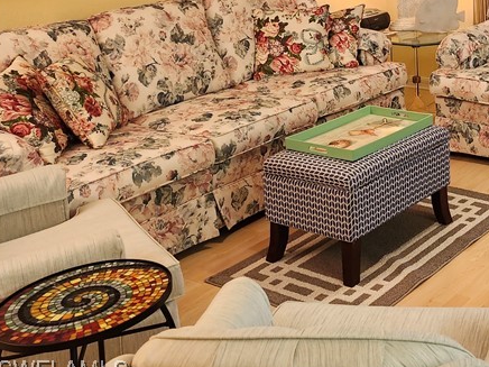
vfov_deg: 25.1
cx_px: 565
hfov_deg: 30.8
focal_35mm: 54
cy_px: -36
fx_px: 763
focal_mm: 5.54
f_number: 1.8
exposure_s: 1/120
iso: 320
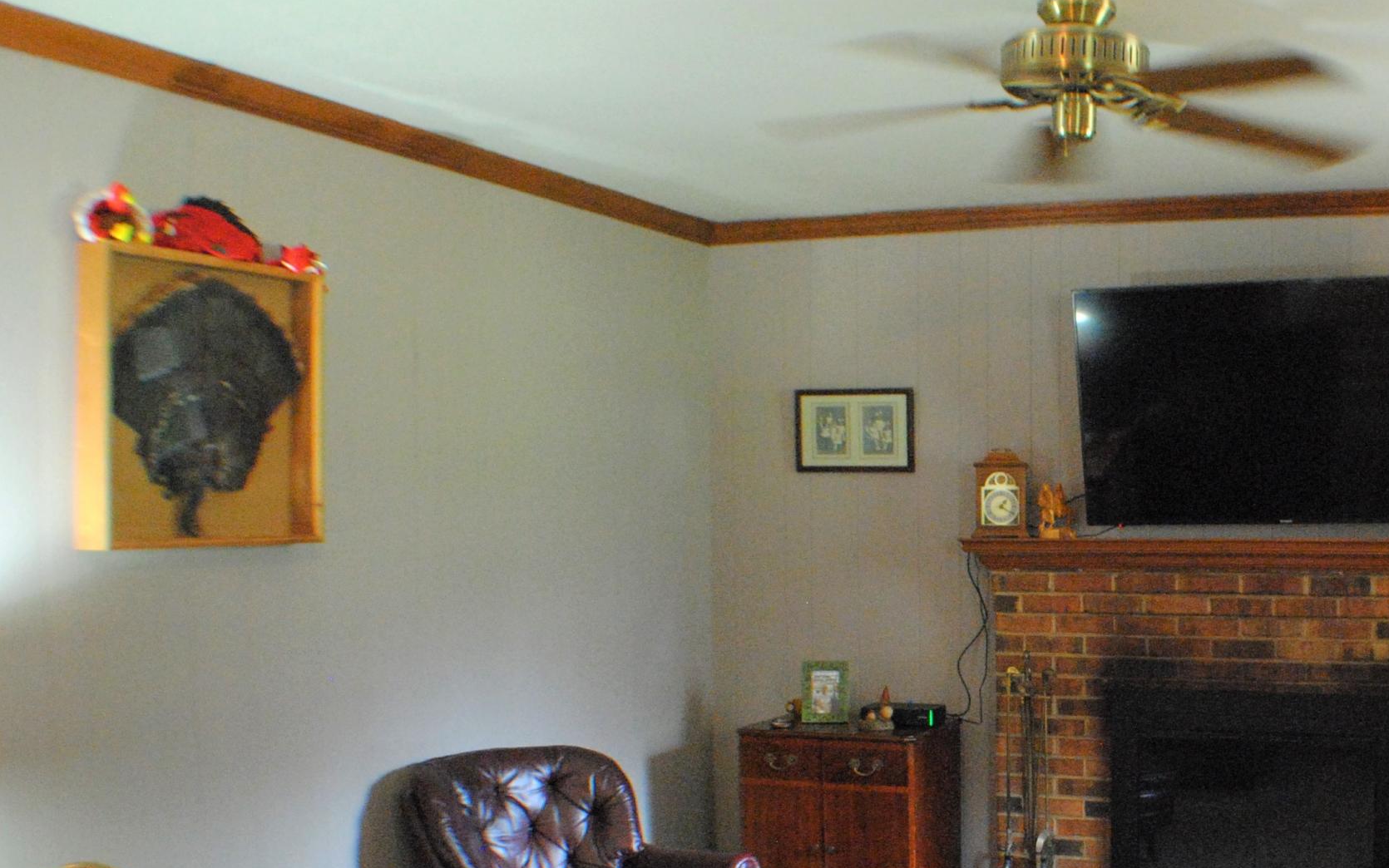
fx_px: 2082
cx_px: 1114
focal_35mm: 55
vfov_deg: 23.3
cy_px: 647
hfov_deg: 35.7
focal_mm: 20
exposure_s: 1/20
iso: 1600
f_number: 3.8
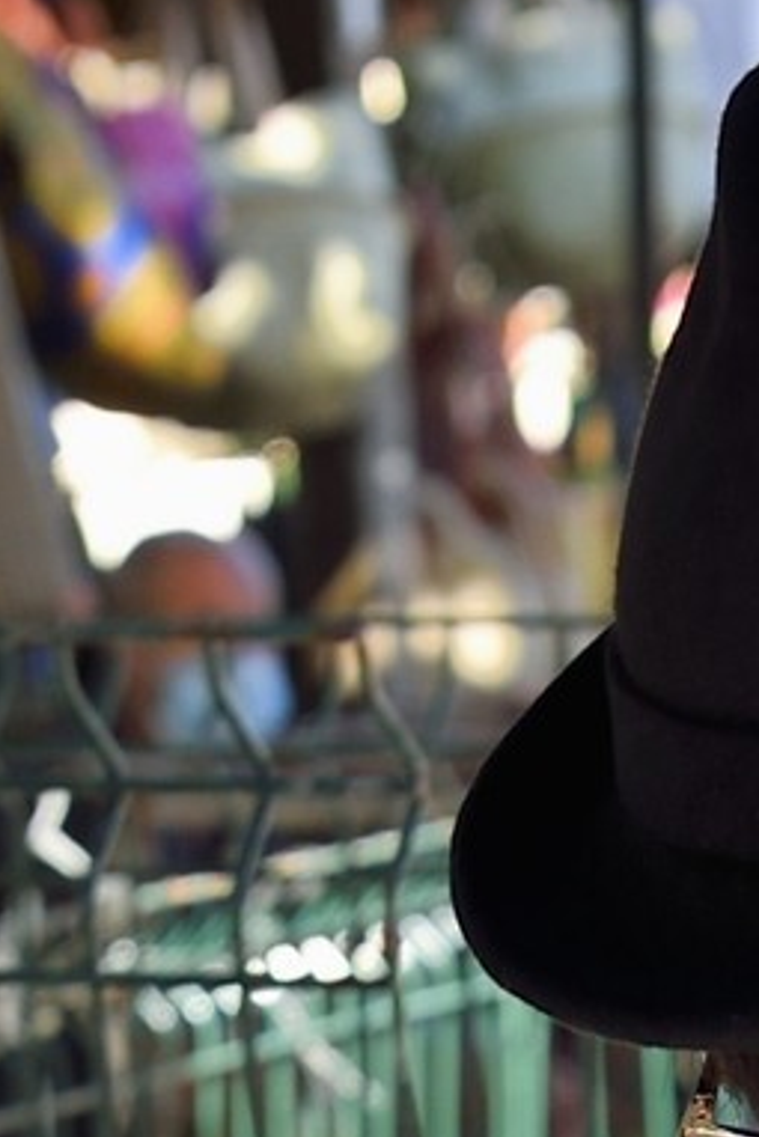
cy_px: 3253
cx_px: 929
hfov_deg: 6.2
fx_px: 6951
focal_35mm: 220
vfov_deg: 8.1
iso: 200
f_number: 4
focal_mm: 35
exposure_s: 1/320
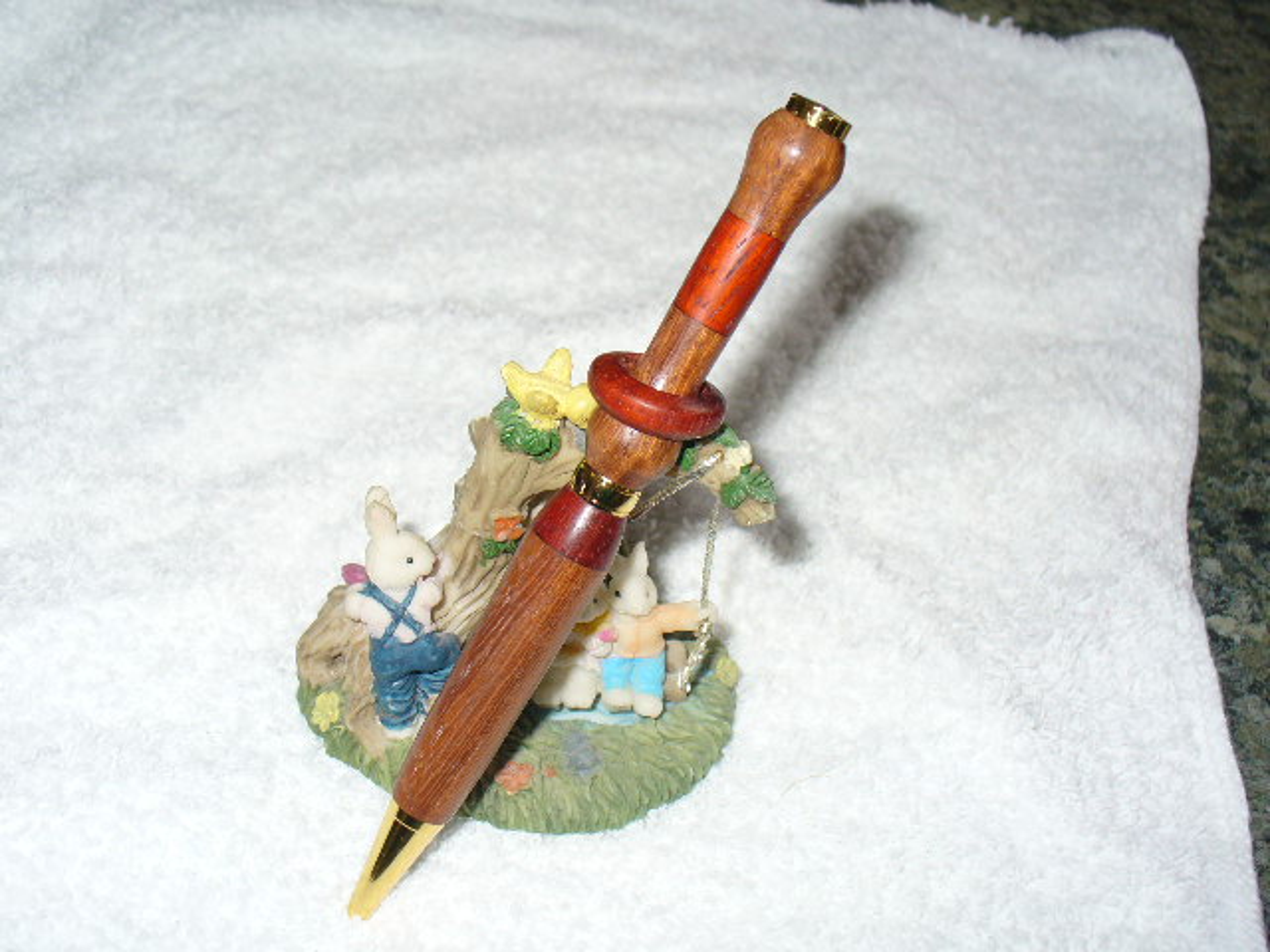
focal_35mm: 48
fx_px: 1761
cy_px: 476
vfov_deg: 30.3
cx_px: 635
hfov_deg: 39.7
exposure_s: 1/60
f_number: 3
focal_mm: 7.9
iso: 80
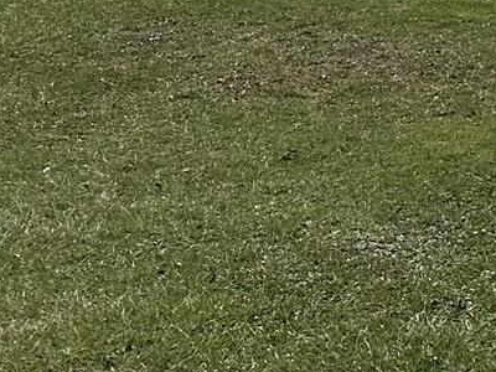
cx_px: 1045
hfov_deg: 13.4
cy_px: -196
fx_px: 1762
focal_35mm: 123
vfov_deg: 11.5
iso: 80
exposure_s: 1/8929
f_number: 1.78
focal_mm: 6.86
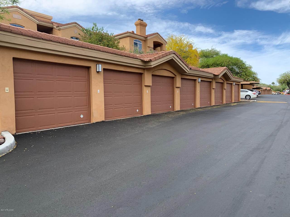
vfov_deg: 53.1
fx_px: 218
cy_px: 108
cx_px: 145
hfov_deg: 67.3
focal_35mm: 26
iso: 25
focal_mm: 4.25
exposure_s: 1/928
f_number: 1.8
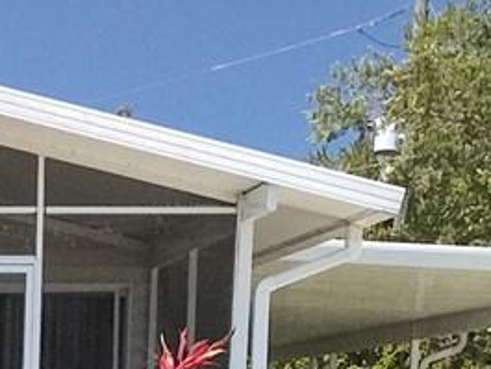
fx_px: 2058
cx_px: -183
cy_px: 783
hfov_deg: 13.1
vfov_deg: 9.5
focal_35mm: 145
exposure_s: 1/8000
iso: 800
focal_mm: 8.67
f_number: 1.8
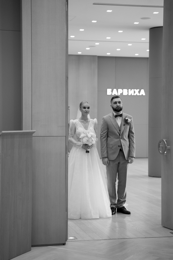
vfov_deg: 27.0
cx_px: 86
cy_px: 130
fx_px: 541
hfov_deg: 18.2
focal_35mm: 75
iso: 1000
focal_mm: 75
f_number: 2.8
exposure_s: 1/500
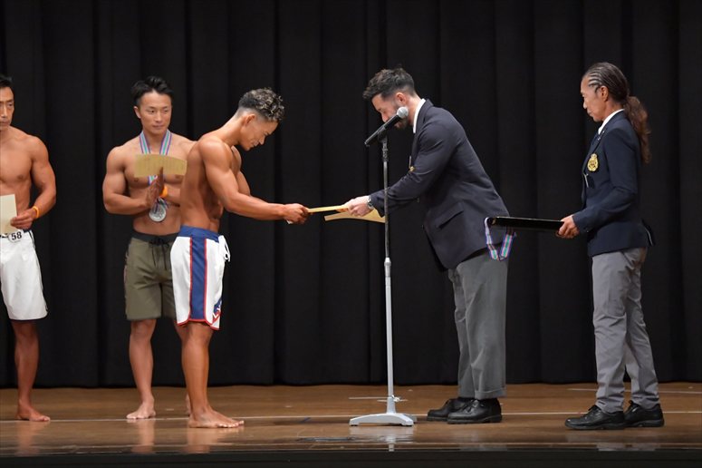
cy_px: 234
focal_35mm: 202
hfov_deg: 10.2
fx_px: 3937
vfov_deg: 6.8
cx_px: 351
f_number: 5.6
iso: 6400
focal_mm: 135
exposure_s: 1/400
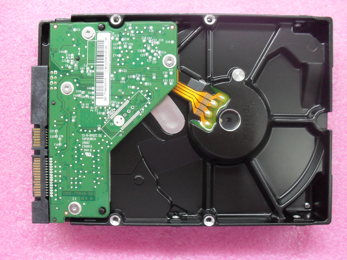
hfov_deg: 49.0
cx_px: 174
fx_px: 381
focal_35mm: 38
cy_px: 130
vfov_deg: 37.7
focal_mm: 6.3
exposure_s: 1/15
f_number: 2.8
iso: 240
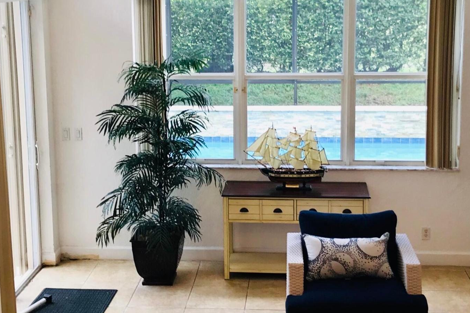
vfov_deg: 21.8
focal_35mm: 62
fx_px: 809
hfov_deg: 32.4
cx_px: 230
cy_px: 113
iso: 20
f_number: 1.8
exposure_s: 1/60
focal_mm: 3.99
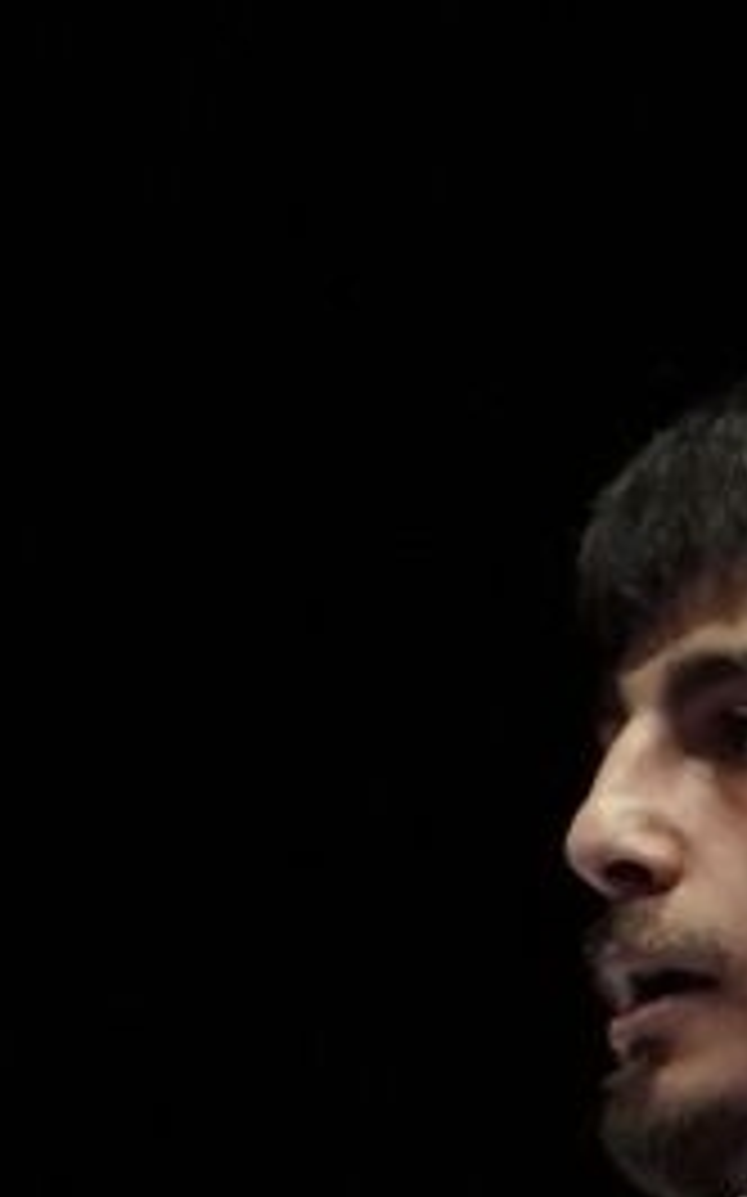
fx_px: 34663
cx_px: -1530
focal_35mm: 1063
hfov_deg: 1.2
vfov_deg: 2.0
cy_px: 2002
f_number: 2.8
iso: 3200
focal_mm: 103
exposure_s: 1/1000
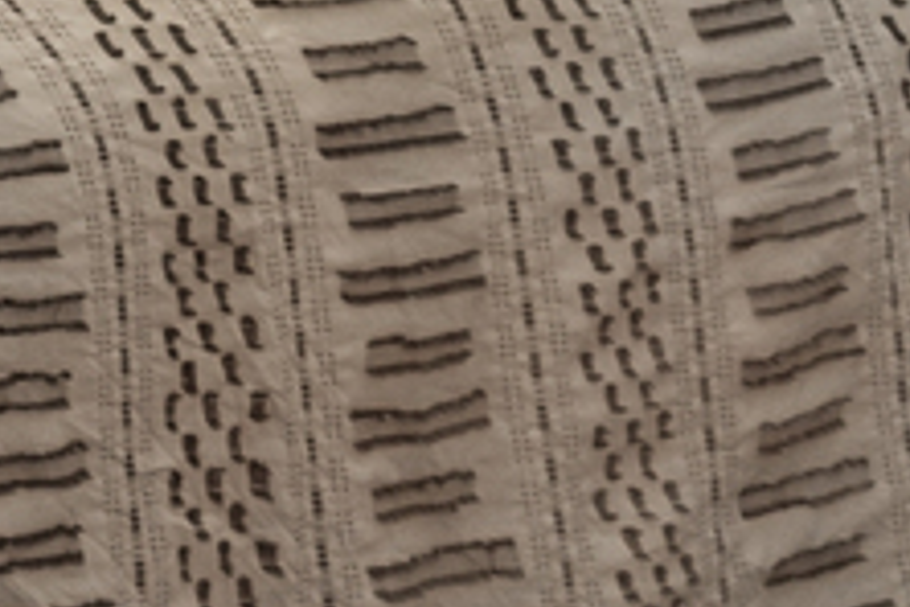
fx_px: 3134
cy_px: -1563
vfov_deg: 8.2
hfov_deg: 9.7
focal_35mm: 124
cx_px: -2214
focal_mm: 17
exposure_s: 1/25
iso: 200
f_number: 11
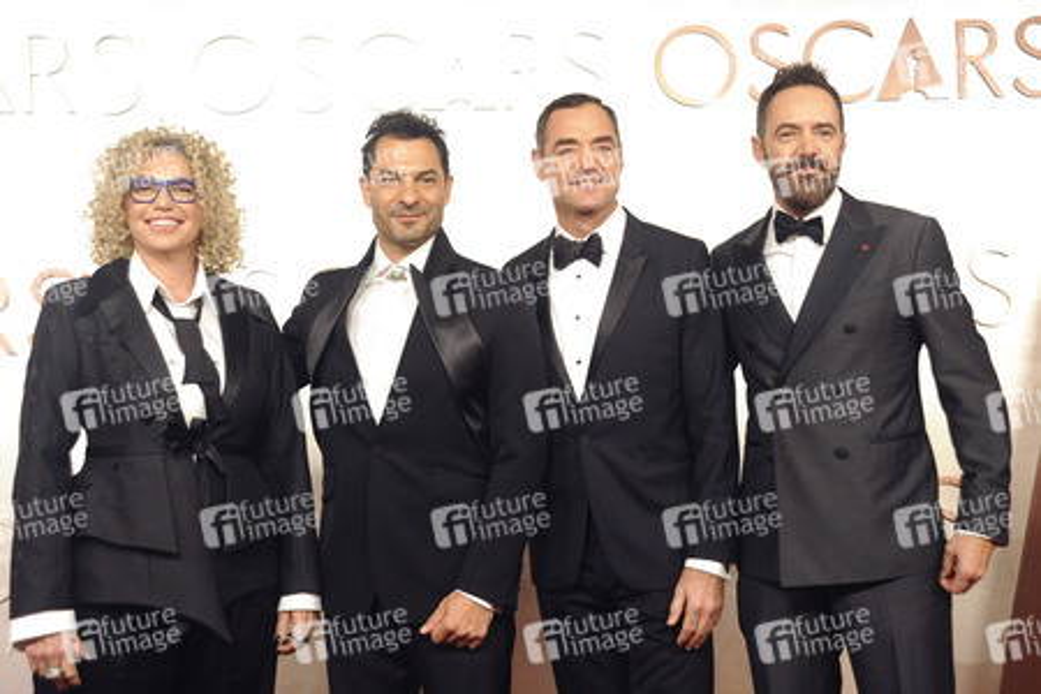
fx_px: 1301
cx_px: 520
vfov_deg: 29.9
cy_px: 347
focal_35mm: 45
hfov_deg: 43.6
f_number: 6.3
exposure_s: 1/160
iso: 2500
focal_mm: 45
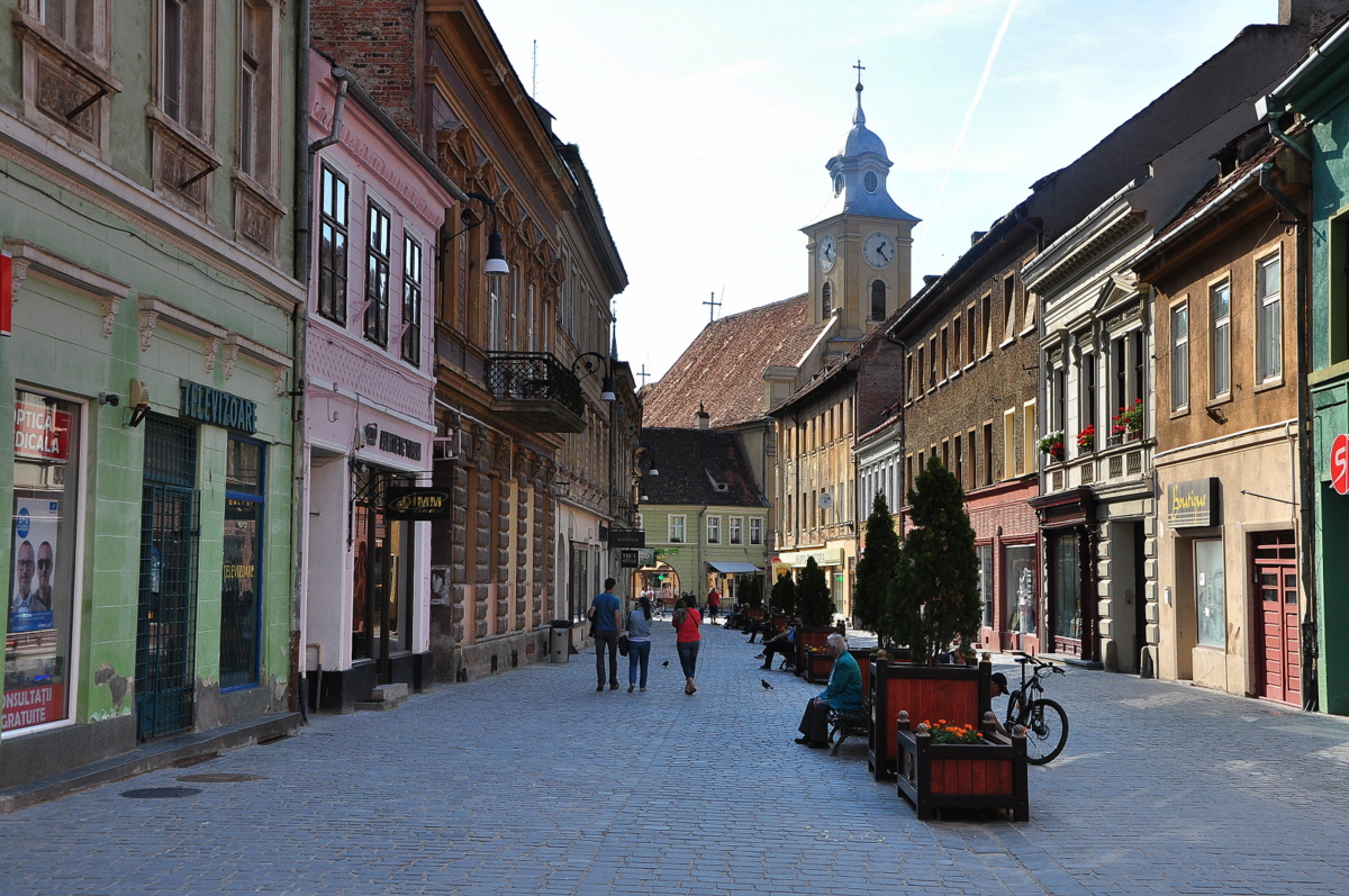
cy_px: 448
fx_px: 1684
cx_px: 674
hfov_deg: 43.7
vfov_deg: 29.8
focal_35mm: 45
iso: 400
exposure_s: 1/400
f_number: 10
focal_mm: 30
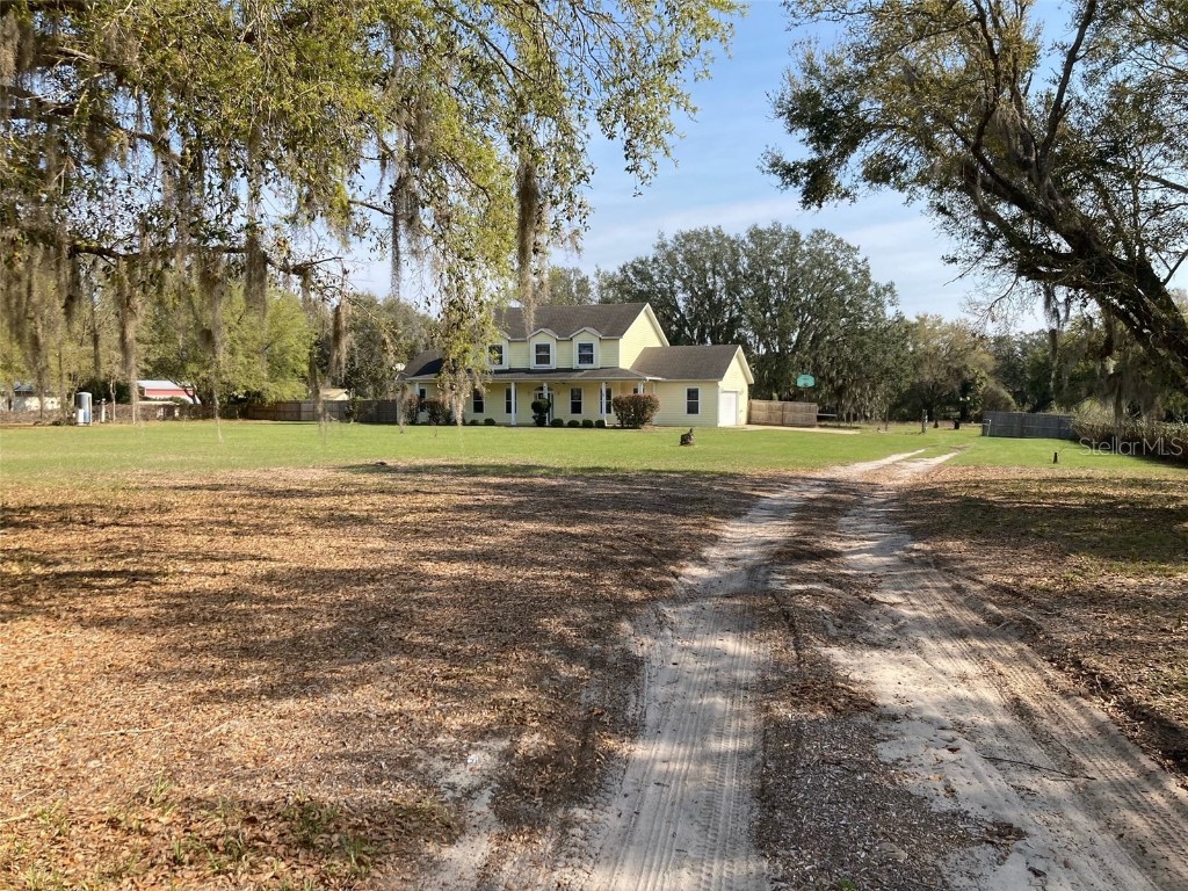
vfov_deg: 49.7
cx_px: 594
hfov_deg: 63.4
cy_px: 446
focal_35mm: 28
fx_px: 961
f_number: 1.8
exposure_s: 1/1116
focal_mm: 3.99
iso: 20
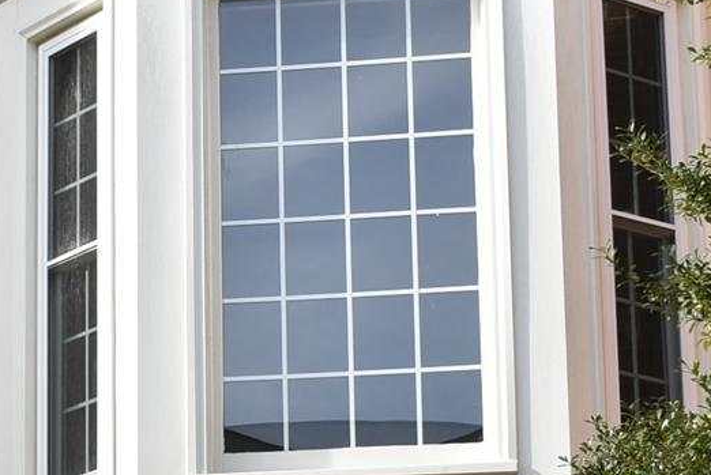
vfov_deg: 8.9
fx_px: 3024
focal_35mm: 153
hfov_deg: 13.1
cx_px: -138
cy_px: 546
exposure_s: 1/400
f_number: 7.1
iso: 200
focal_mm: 26
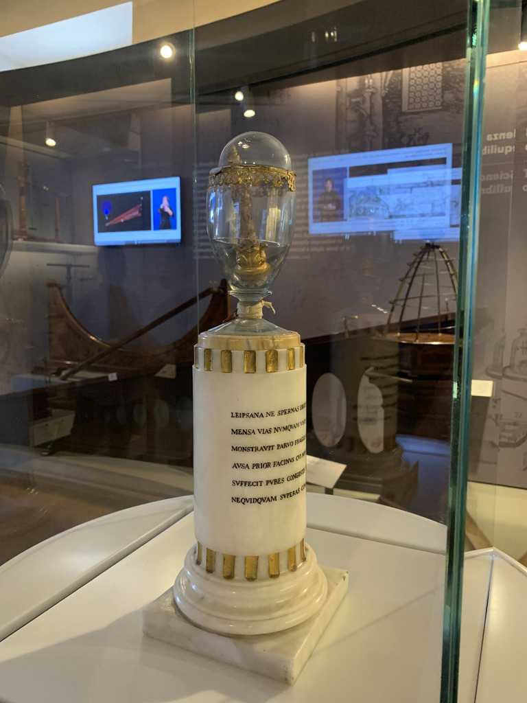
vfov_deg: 67.3
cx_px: 264
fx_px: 528
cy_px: 352
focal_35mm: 26
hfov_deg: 53.1
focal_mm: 4.25
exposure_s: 1/33
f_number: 1.8
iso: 400
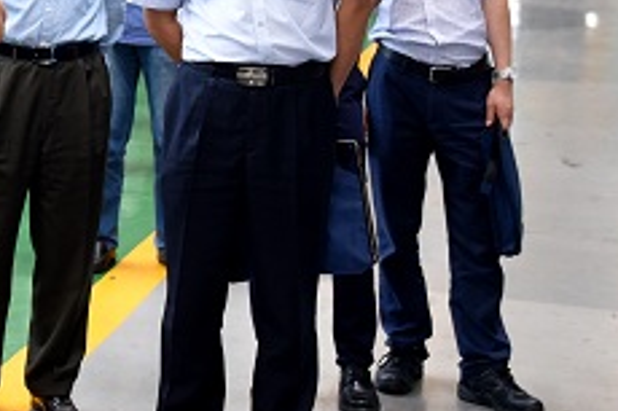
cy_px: 101
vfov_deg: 13.5
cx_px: -318
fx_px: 1733
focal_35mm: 101
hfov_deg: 18.0
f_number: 3.2
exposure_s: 1/80
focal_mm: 32
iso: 1000
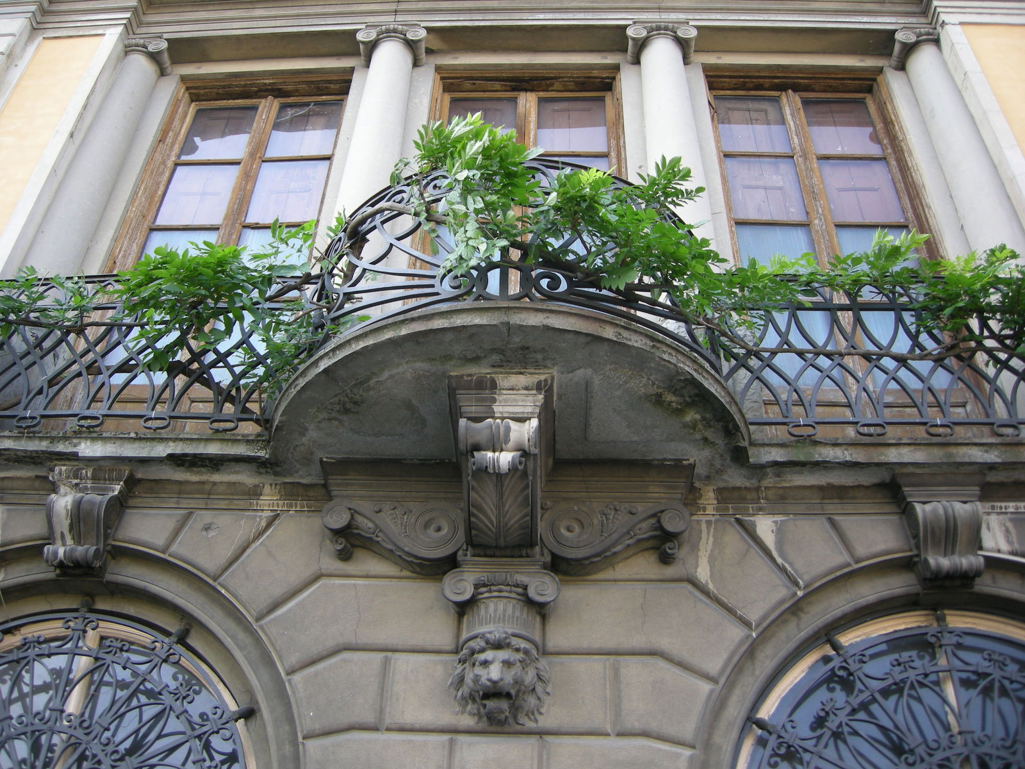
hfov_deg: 51.4
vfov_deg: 39.7
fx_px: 1066
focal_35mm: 36
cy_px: 384
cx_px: 512
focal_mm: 7.5
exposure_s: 1/83.7
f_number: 3
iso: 64
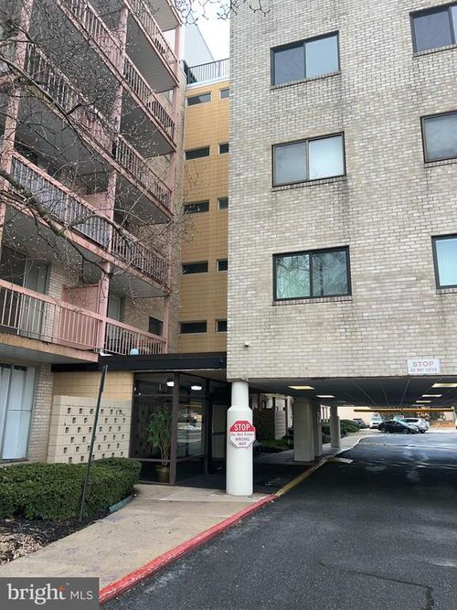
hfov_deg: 53.0
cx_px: 228
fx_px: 458
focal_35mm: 26
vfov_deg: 67.3
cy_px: 305
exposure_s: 1/1019
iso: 32
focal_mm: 5.7
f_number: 1.5
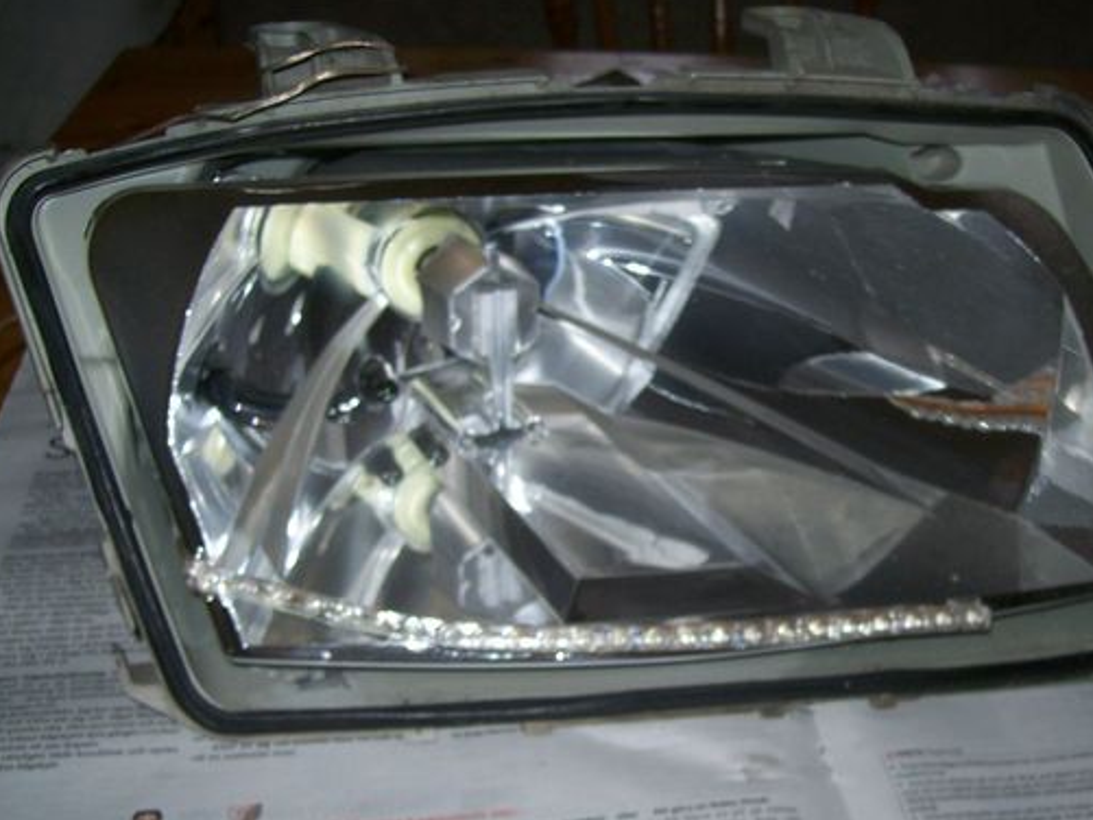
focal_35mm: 46
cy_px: 475
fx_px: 1453
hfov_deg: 41.1
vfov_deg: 31.5
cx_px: 639
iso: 80
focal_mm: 6
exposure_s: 1/64
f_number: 2.7
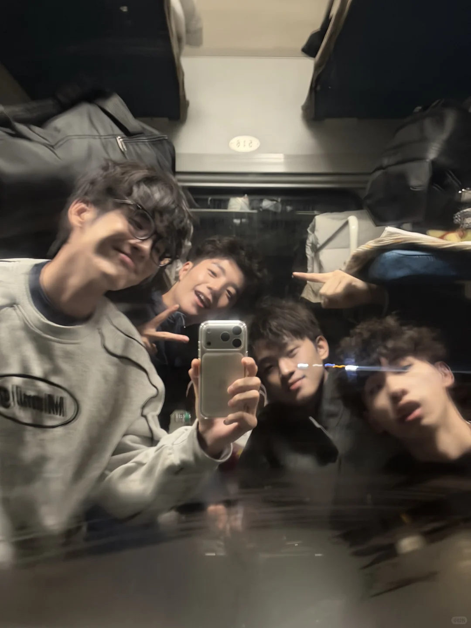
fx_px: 871
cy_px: 314
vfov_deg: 39.7
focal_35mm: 48
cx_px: 236
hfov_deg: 30.3
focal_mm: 6.76
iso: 1000
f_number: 1.78
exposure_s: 1/15
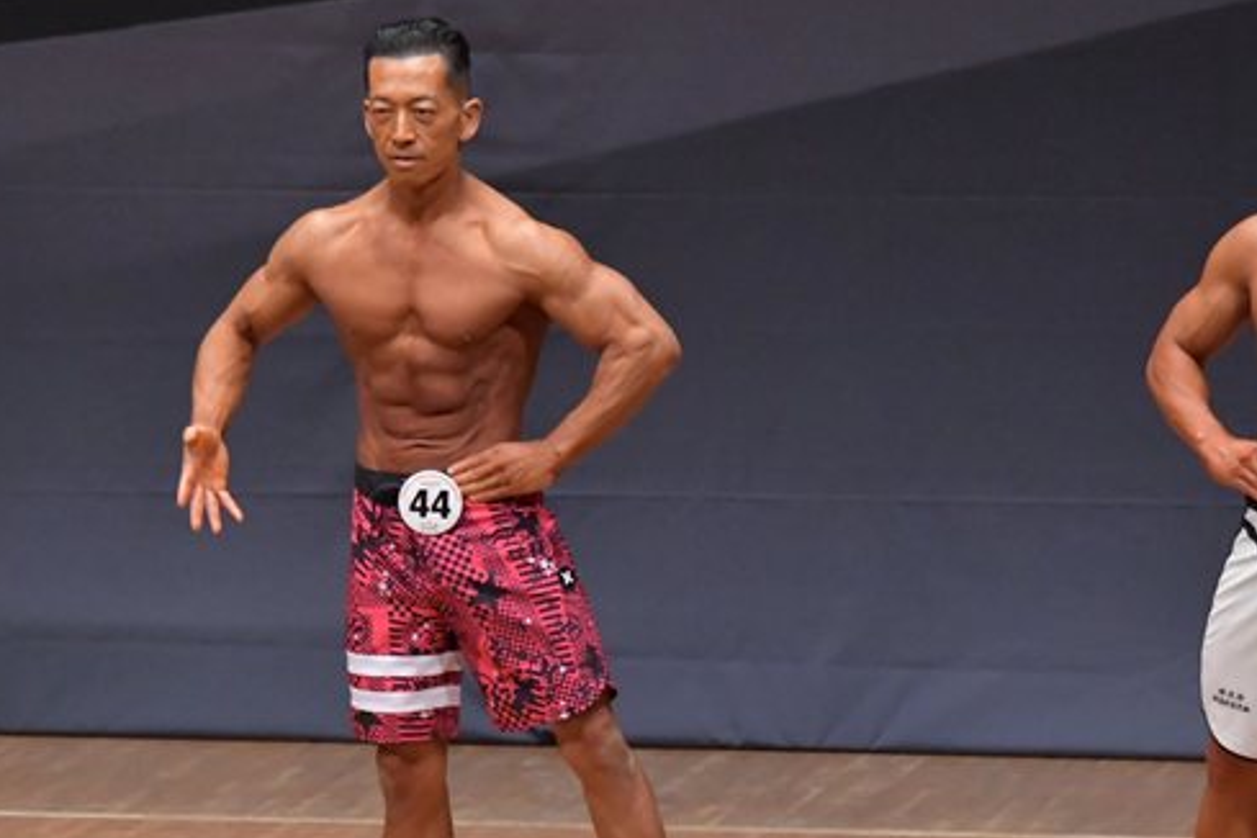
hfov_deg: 4.8
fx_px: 14943
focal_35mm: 428
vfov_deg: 3.2
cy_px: 596
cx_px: 734
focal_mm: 180
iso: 6400
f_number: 5.6
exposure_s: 1/400
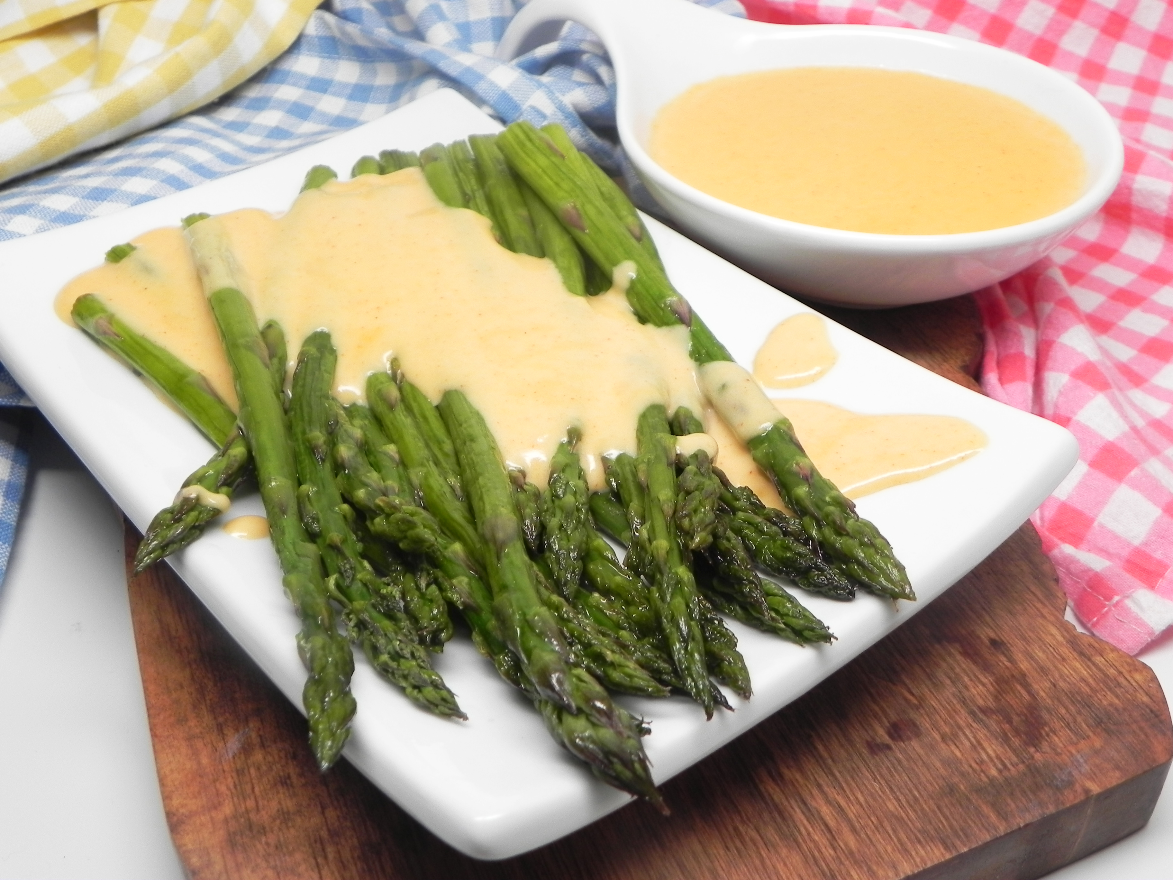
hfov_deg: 45.8
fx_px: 1389
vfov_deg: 35.1
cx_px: 586
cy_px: 440
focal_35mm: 41
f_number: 3.2
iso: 160
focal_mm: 7.3
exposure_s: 1/35.2
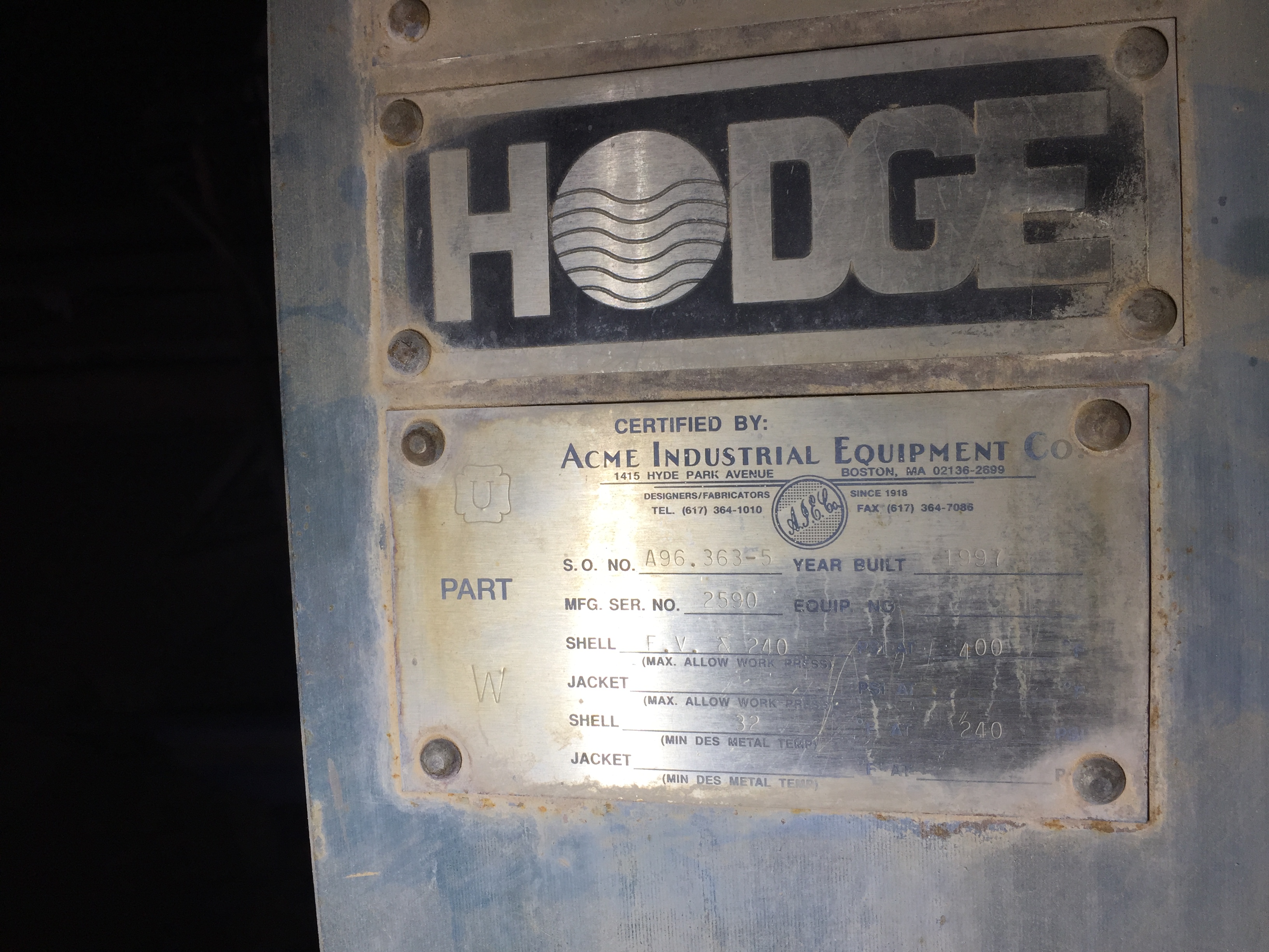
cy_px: 476
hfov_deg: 61.7
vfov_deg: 48.2
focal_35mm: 29
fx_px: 1063
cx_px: 634
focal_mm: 4.15
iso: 32
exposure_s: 1/255
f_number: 2.2
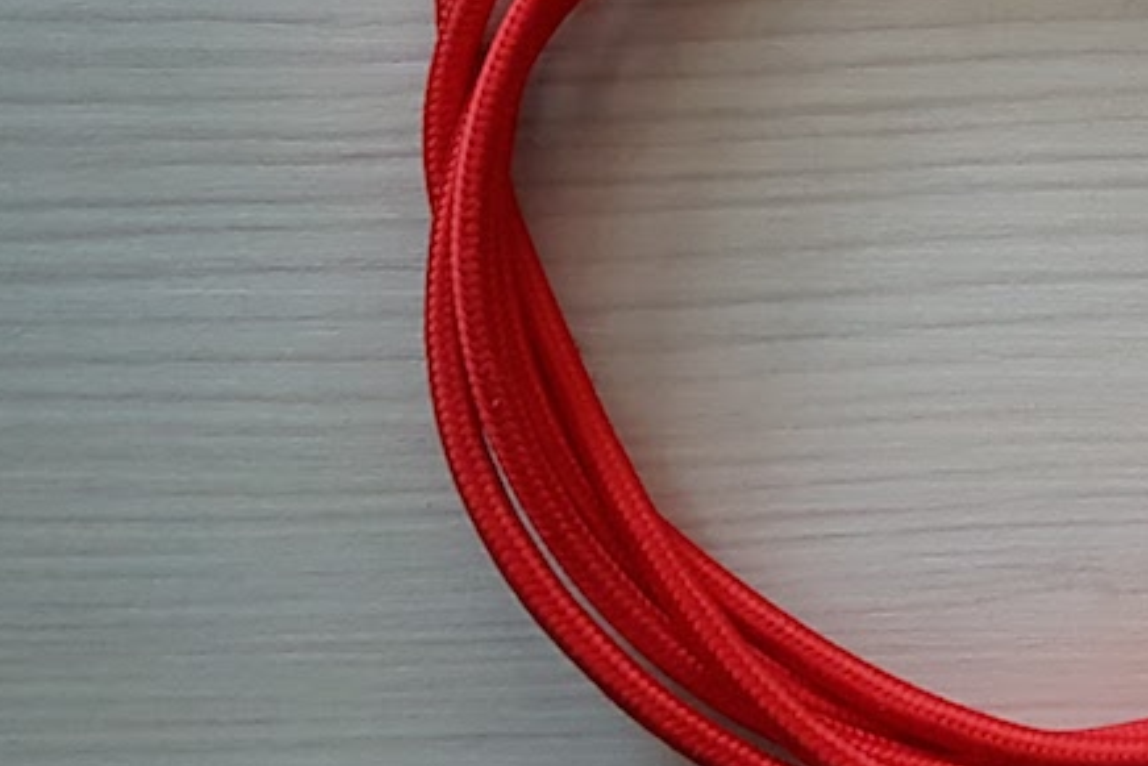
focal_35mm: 62
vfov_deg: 21.3
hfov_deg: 31.1
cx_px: 1003
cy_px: 42
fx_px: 1978
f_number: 1.7
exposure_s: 1/10
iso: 320
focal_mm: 4.2
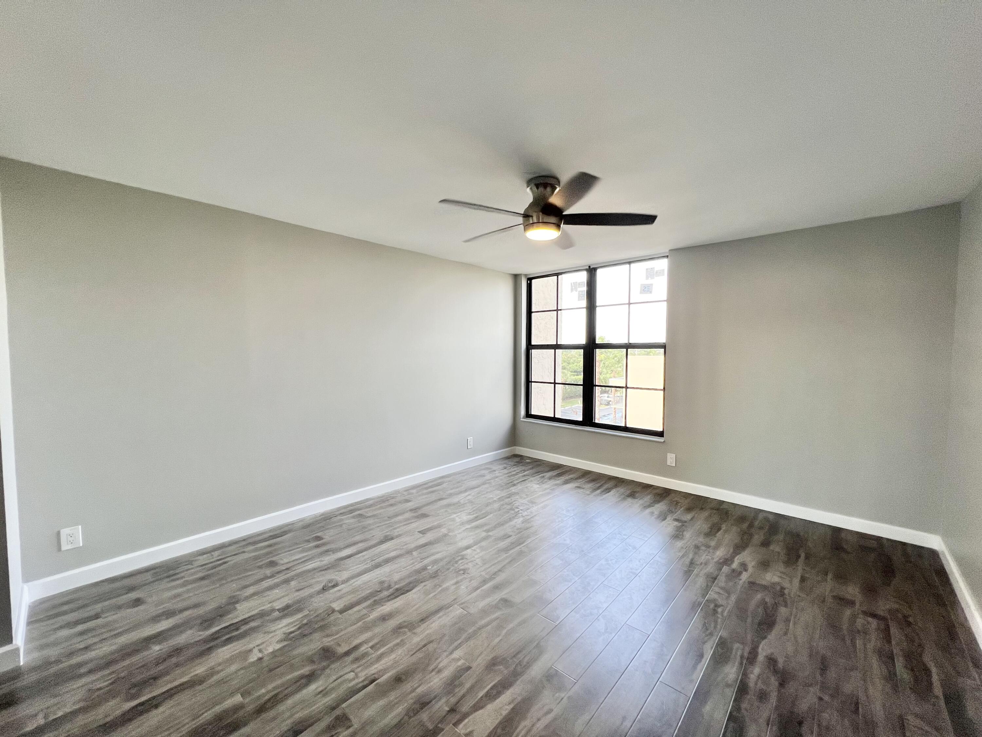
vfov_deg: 89.9
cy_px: 368
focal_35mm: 13
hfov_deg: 106.2
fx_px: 369
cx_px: 491
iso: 64
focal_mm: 1.57
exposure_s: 1/120
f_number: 1.8
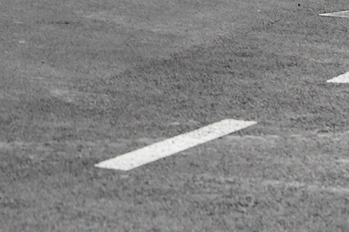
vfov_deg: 7.5
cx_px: -124
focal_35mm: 171
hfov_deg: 11.7
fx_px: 1657
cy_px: -306
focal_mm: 34
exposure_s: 1/6400
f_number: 5
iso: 800
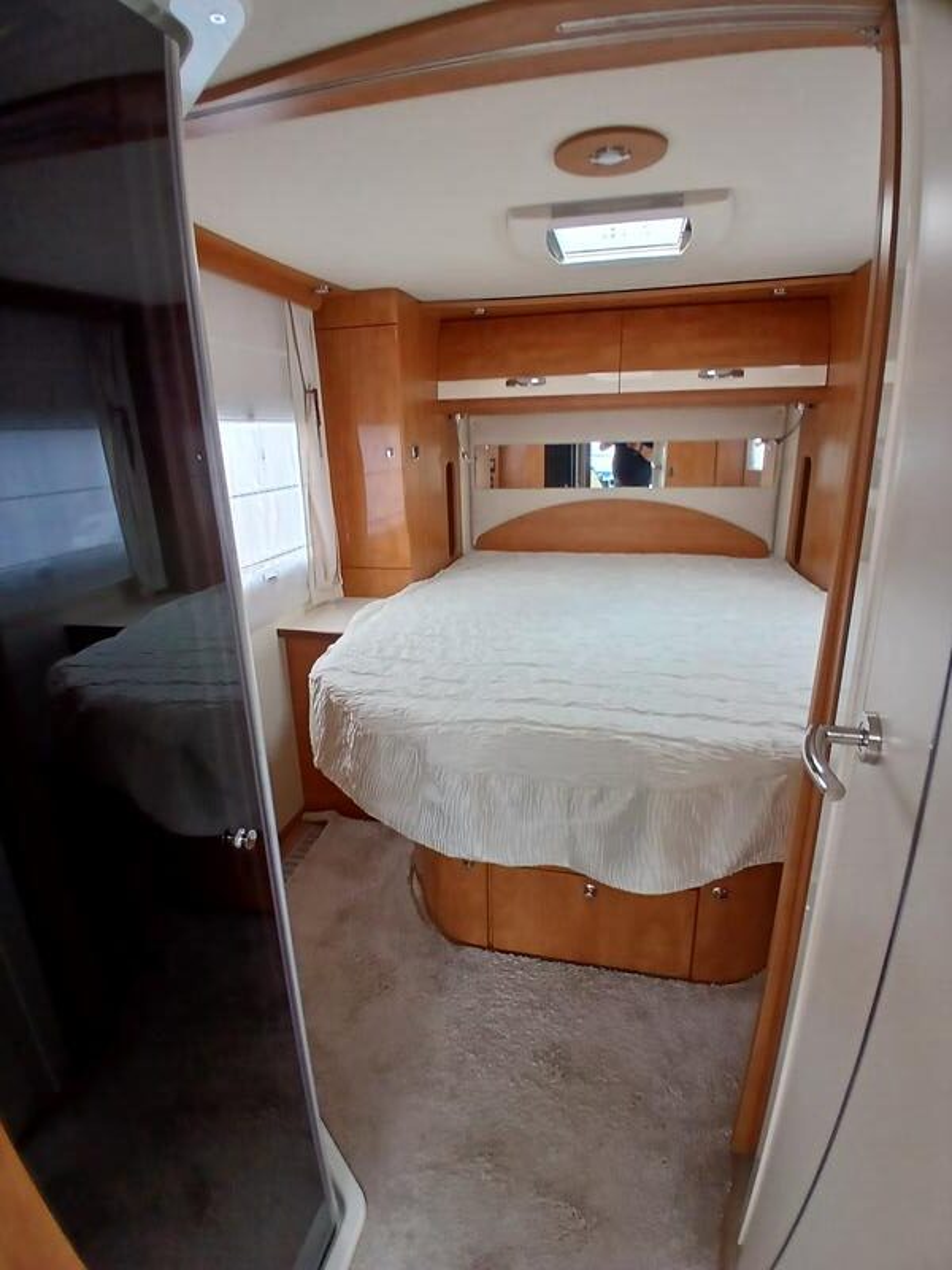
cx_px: 476
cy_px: 635
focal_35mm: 17
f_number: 2.2
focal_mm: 1.4
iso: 80
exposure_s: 1/33
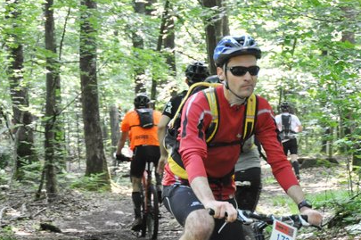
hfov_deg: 12.3
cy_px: 183
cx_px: 331
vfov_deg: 8.2
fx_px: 1663
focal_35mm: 166
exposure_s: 1/250
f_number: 4.8
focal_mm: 56
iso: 1600
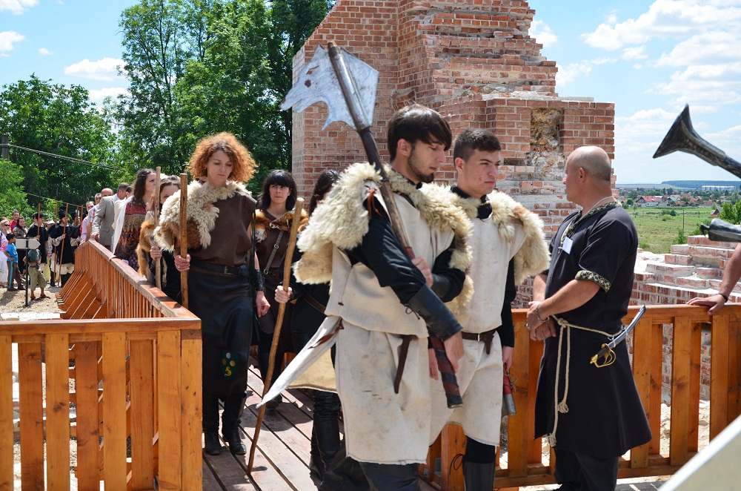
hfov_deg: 43.7
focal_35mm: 45
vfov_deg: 29.7
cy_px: 246
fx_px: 924
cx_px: 370
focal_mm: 30
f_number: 7.1
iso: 110
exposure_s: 1/320
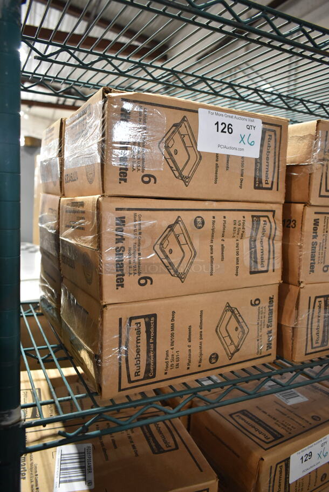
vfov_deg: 67.3
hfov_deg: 48.0
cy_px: 246
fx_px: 370
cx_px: 164
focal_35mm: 27
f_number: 3.5
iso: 1100
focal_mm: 18
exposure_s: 1/125
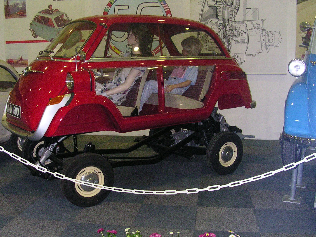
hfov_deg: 43.8
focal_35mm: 43
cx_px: 140
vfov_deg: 33.5
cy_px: 136
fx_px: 393
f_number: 2.7
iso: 400
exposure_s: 1/60
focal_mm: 5.6
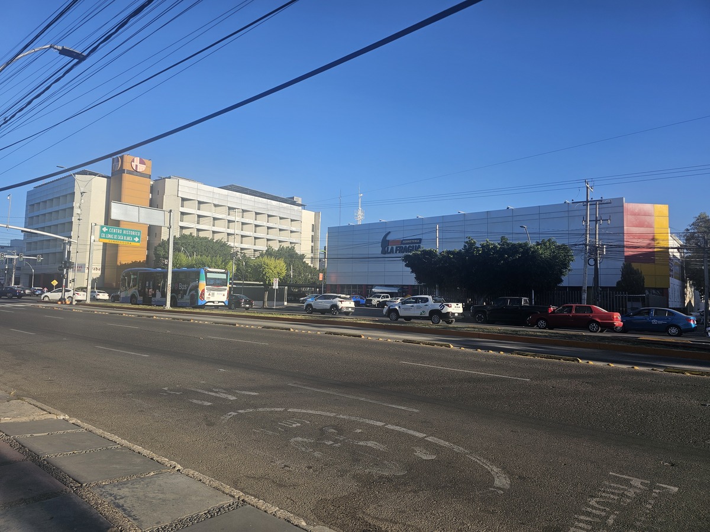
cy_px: 266
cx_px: 355
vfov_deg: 58.9
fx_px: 472
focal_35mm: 23
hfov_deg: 73.9
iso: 10
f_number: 1.7
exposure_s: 1/640
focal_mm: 6.3
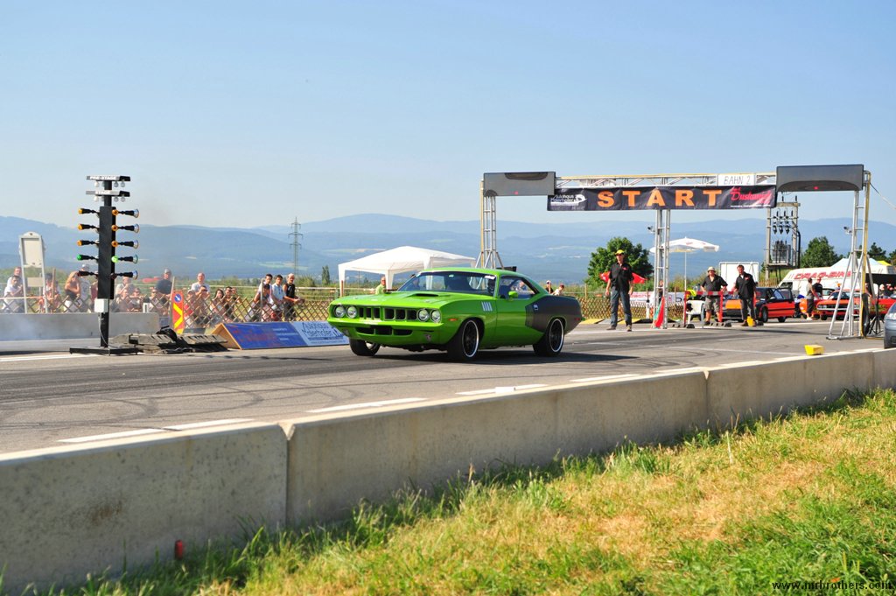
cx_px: 448
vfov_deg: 19.4
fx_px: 1741
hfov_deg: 28.9
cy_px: 298
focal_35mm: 70
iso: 200
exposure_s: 1/640
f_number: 6.3
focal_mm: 70
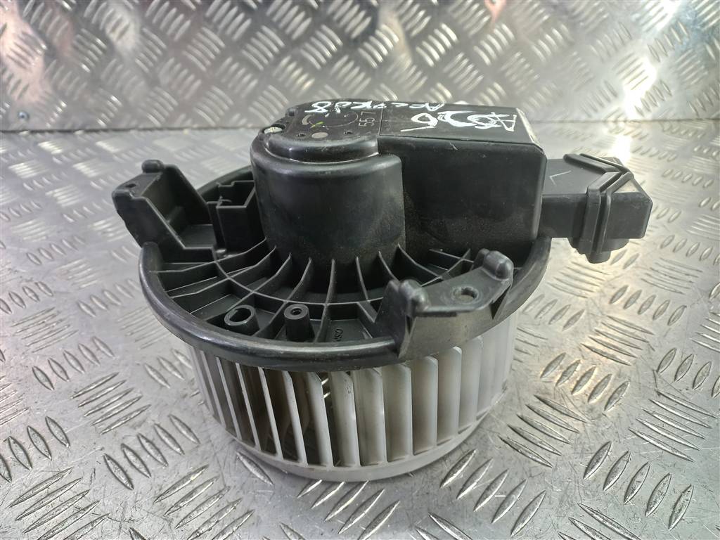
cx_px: 360
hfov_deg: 69.4
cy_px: 270
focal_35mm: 25
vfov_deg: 54.9
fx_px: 520
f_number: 1.8
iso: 200
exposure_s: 1/50
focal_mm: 4.6
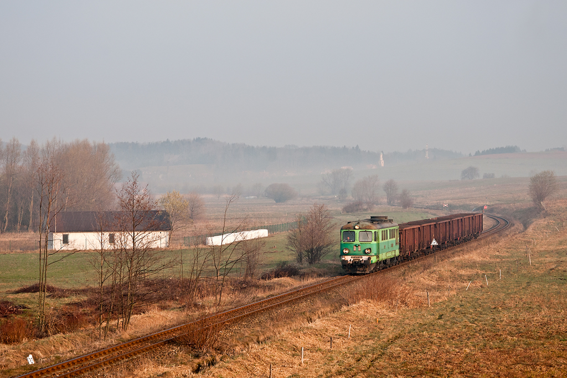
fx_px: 1559
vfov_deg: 13.8
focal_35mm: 99
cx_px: 284
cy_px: 189
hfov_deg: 20.6
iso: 400
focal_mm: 66
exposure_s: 1/400
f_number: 8
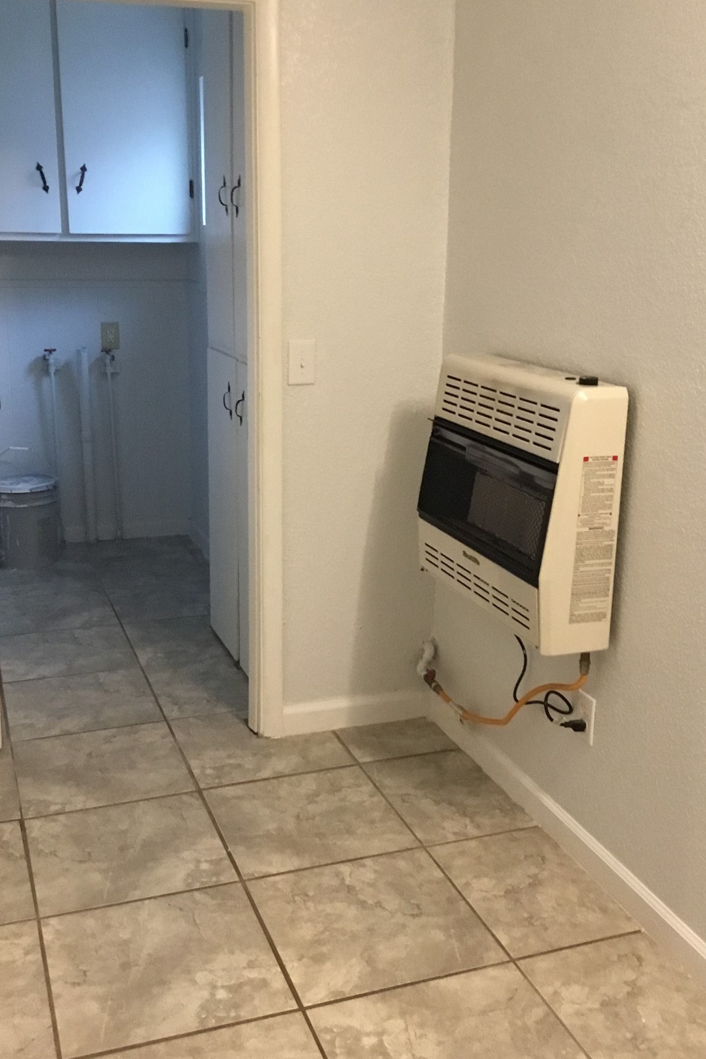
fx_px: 1118
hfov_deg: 35.0
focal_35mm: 38
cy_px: 517
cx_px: 335
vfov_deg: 50.7
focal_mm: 3.3
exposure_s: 1/24
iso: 250
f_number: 2.4
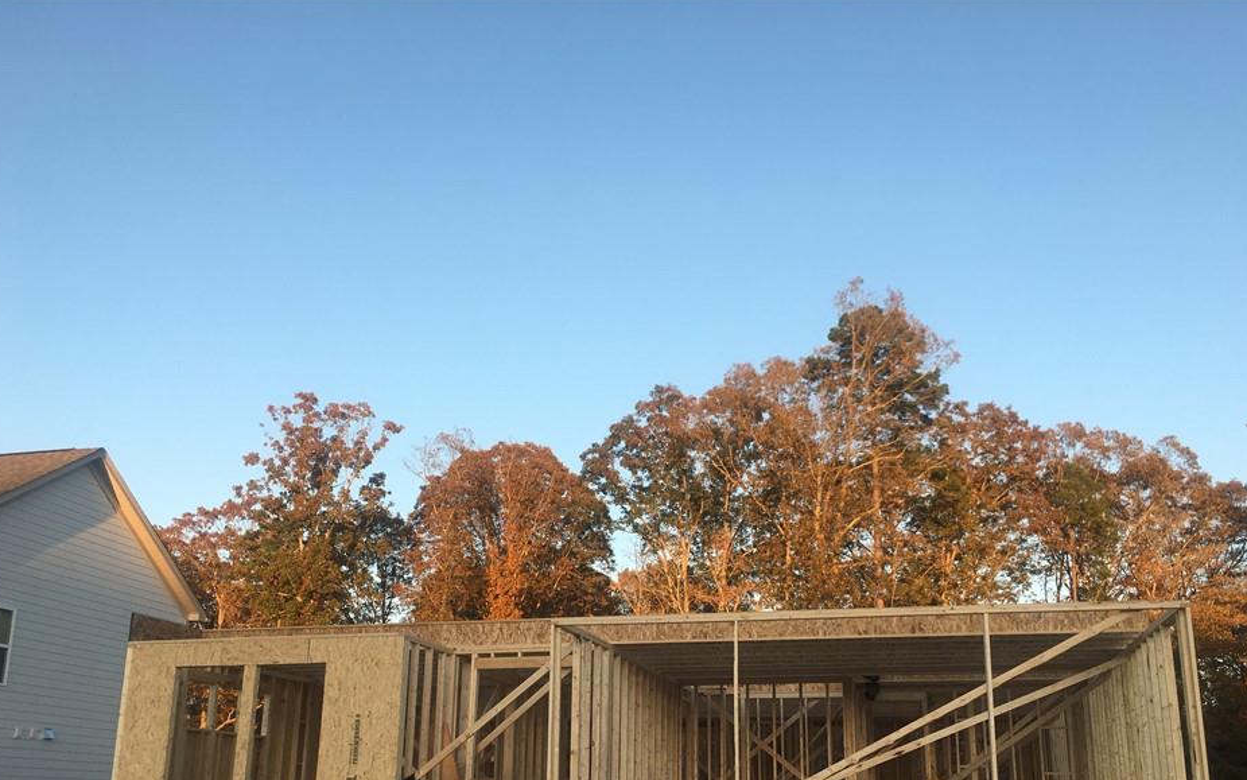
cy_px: 513
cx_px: 648
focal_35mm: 34
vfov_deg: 36.9
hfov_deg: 56.7
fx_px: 1156
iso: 25
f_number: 2.2
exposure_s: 1/286
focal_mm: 4.15
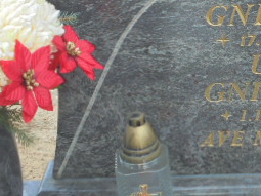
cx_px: 292
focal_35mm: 123
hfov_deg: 15.6
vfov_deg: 11.9
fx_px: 927
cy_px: -16
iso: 100
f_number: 4.8
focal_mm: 8.9
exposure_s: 1/100
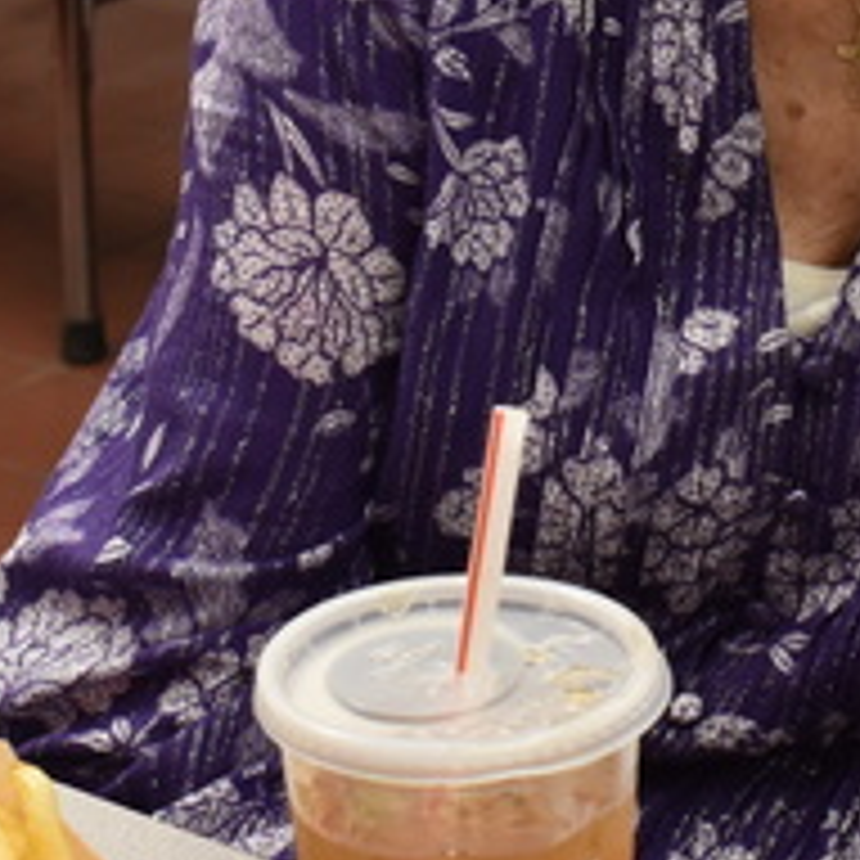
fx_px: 4497
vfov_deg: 10.9
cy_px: 63
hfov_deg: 10.8
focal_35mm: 160
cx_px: 946
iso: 560
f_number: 7.1
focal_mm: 30
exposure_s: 1/50
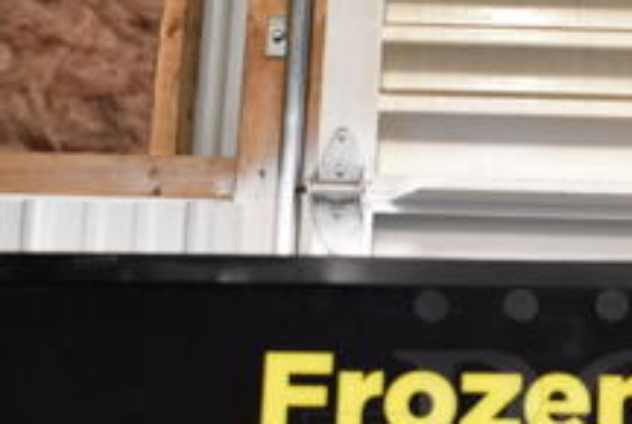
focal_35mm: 97
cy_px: 424
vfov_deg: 13.9
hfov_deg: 20.3
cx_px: 612
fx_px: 1714
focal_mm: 23
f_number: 3.8
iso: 900
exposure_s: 1/40
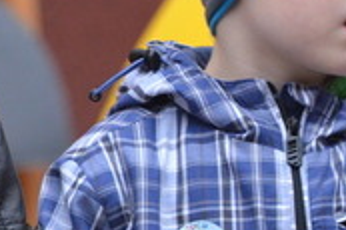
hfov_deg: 1.7
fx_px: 11820
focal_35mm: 1231
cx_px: -212
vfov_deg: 1.1
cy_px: 136
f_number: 4
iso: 1600
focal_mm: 200
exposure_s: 1/1000
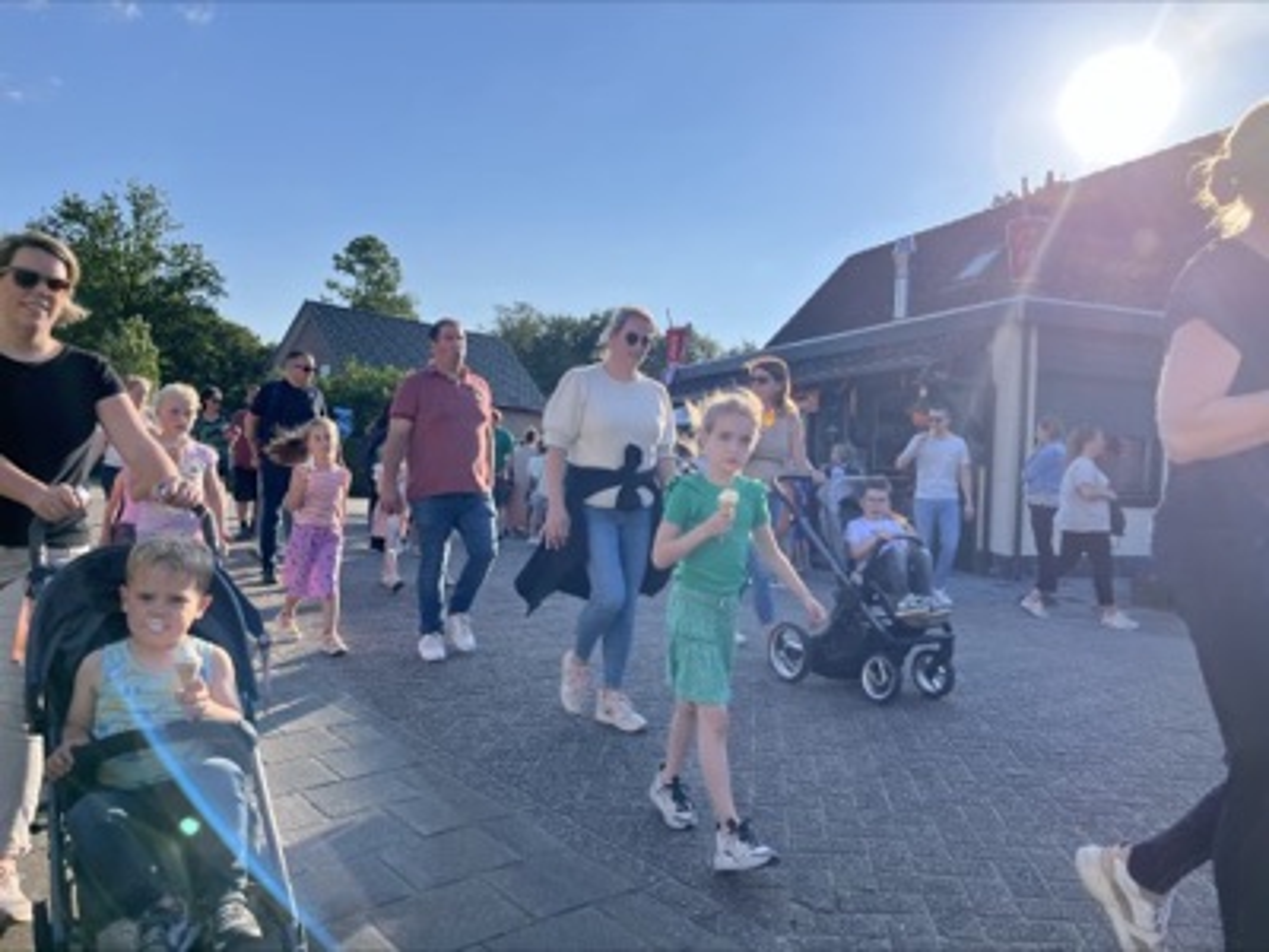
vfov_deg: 53.1
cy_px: 476
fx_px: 953
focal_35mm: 26
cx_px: 634
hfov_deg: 67.3
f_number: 1.6
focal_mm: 5.1
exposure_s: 1/2825
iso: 50
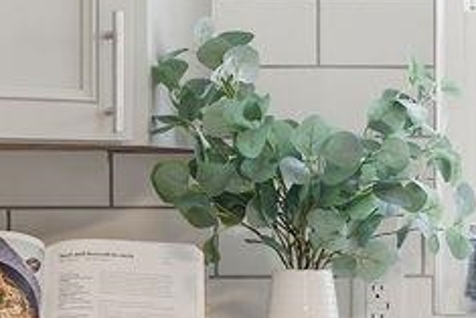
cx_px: 709
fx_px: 1643
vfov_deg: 11.0
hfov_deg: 15.3
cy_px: 250
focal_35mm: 124
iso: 100
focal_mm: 28.5
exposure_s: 1/30
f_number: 8
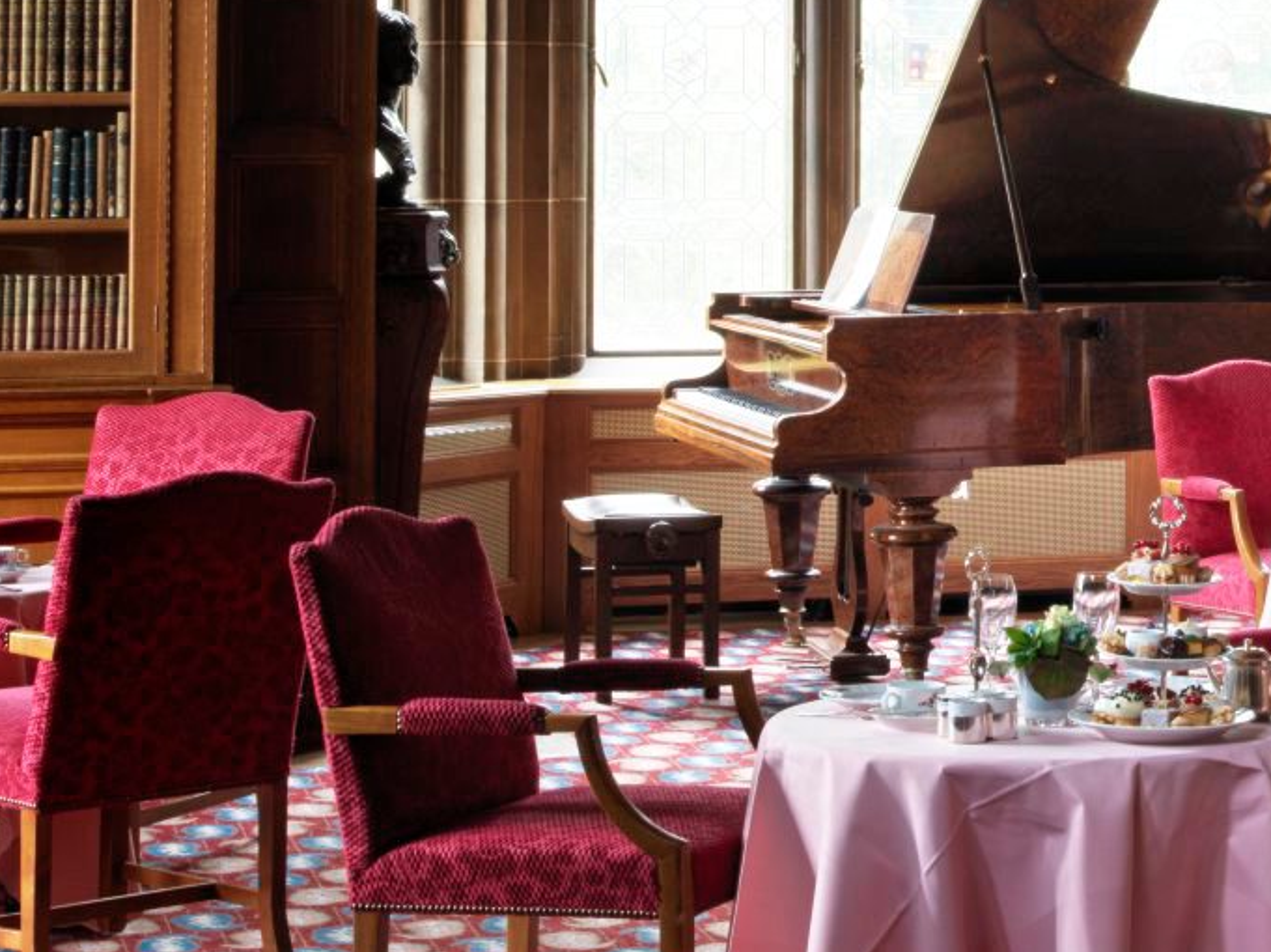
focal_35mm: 120
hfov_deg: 15.8
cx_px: 1497
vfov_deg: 12.2
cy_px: 34
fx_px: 4404
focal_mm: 55
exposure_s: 6
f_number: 22
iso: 100
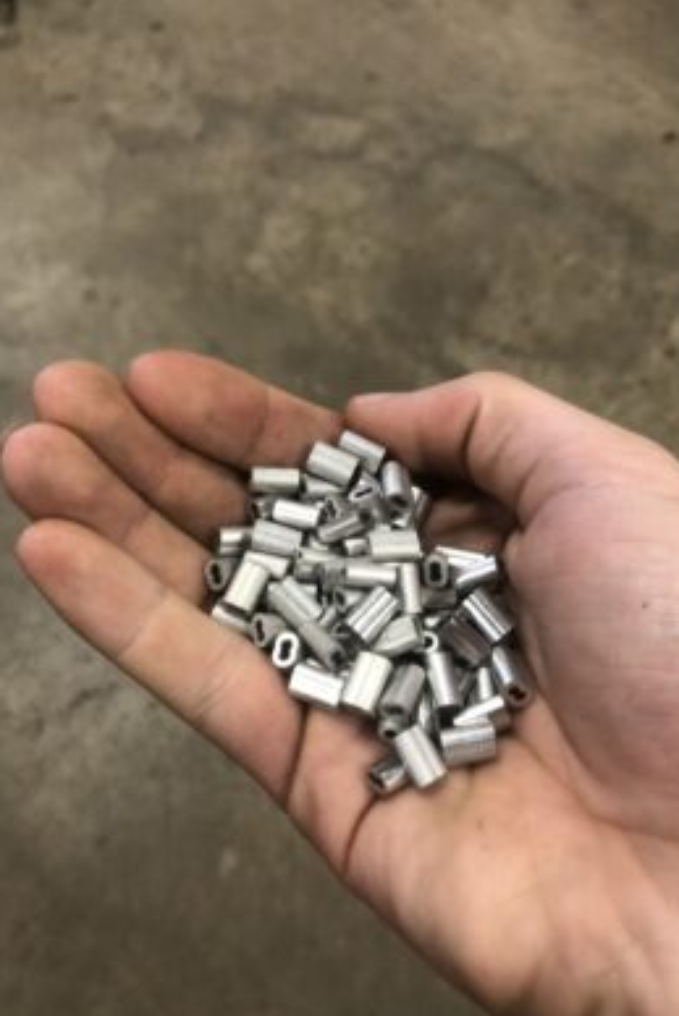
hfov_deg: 43.6
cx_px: 343
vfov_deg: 61.9
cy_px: 521
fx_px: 848
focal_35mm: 30
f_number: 1.8
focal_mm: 3.99
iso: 40
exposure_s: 1/24
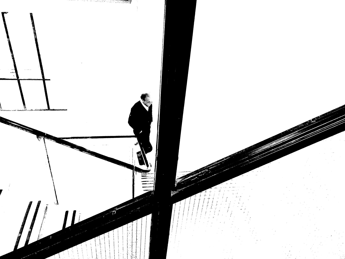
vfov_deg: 49.7
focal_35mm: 28
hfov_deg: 63.4
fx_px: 279
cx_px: 172
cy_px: 130
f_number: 1.8
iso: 100
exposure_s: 1/17
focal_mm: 3.99
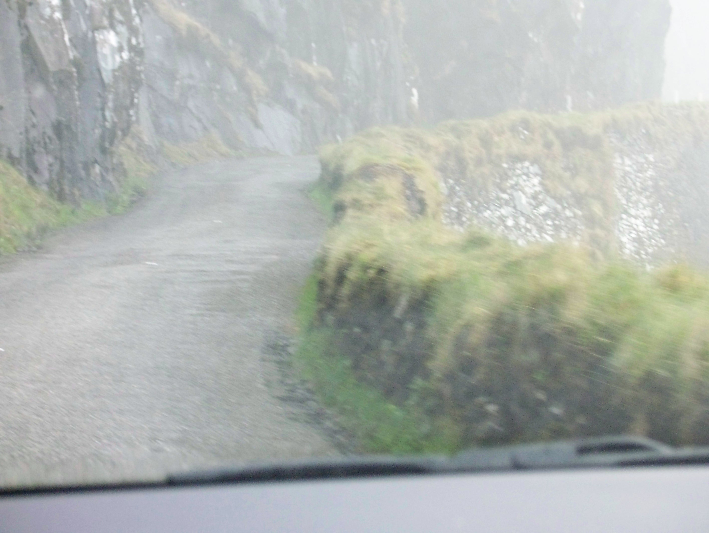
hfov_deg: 15.2
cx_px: 354
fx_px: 2664
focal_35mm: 130
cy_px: 266
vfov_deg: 11.4
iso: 400
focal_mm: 21.5
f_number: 4.8
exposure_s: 1/80
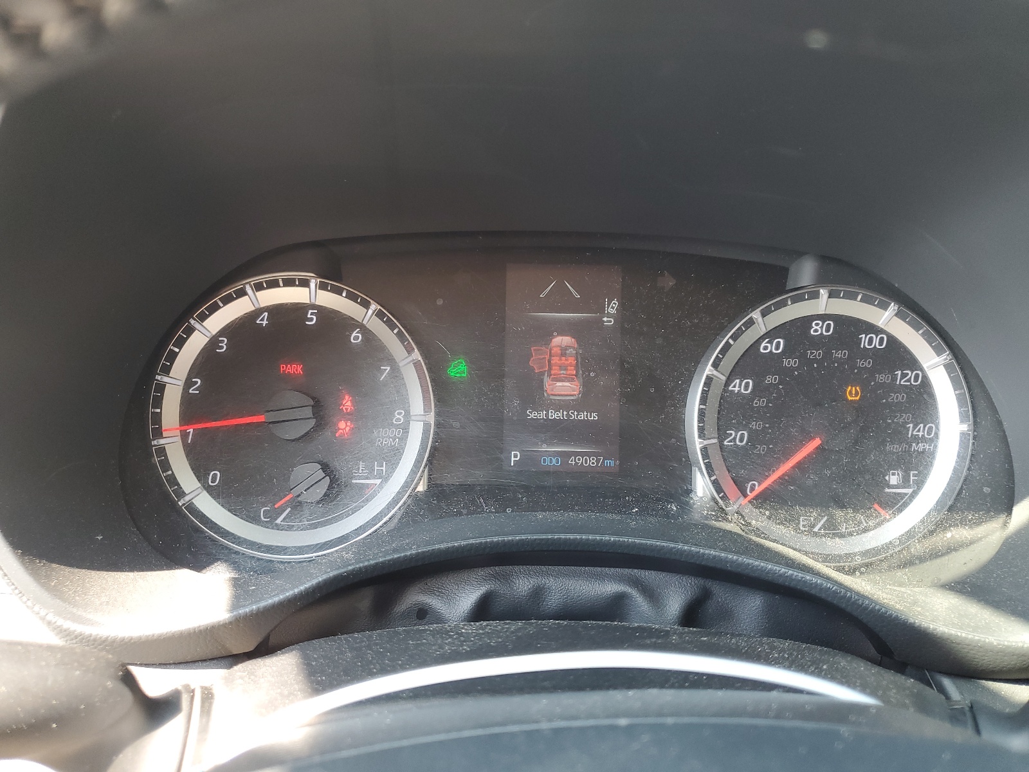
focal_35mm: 26
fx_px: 773
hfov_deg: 67.3
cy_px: 386
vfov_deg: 53.1
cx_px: 514
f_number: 1.5
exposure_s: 1/120
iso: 72
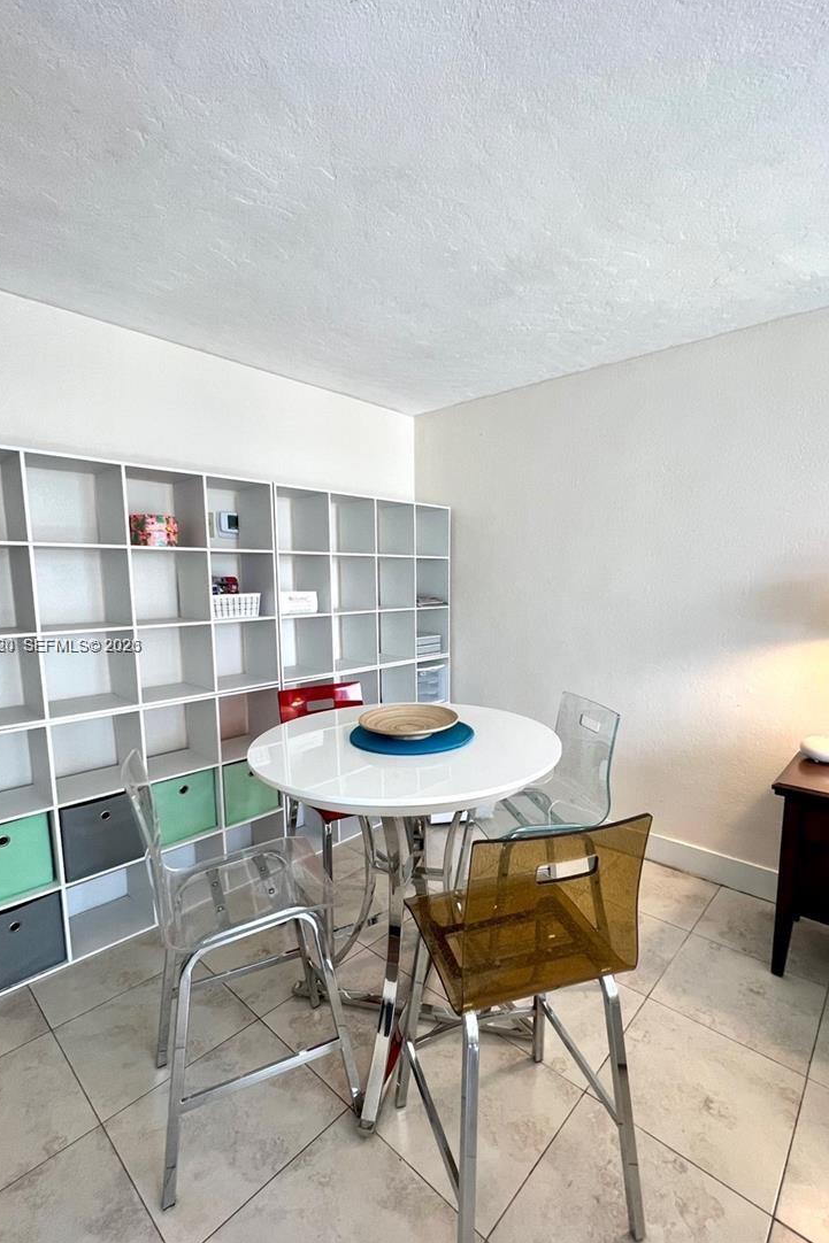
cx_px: 445
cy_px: 647
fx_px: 518
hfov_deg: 77.2
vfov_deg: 100.3
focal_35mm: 15
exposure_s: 1/120
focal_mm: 1.57
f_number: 1.8
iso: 100
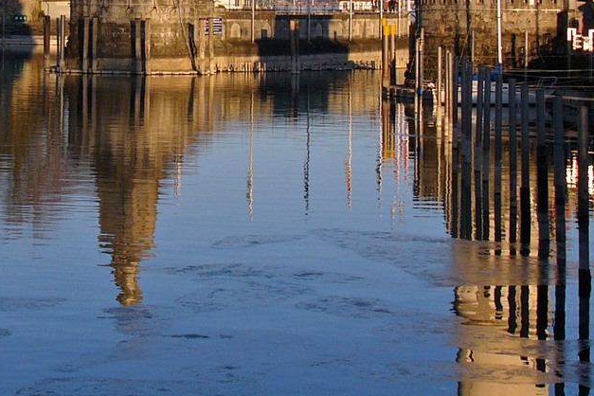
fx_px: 1930
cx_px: 125
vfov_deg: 11.5
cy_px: -70
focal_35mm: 117
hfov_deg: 17.4
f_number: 4
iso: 50
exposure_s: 1/500
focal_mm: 8.2
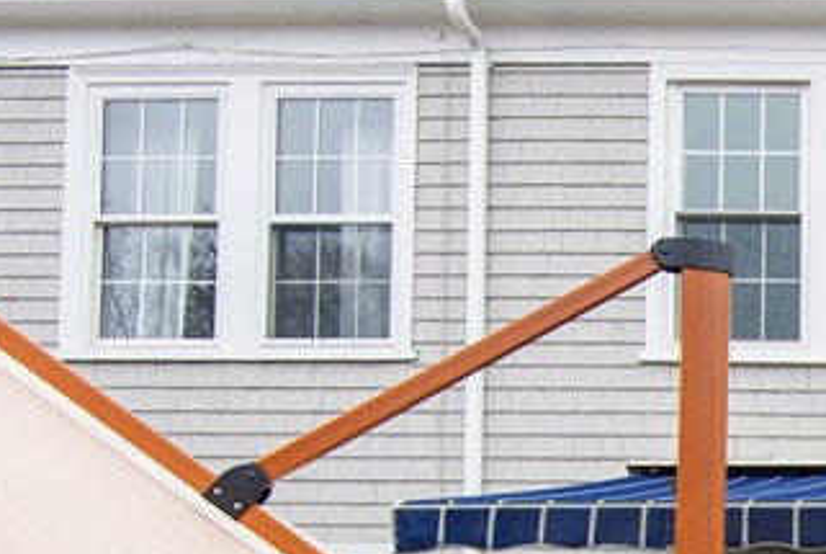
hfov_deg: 26.9
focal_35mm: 54
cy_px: 691
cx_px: 1218
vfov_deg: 22.8
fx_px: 1241
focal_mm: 16
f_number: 4
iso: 250
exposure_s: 1/800
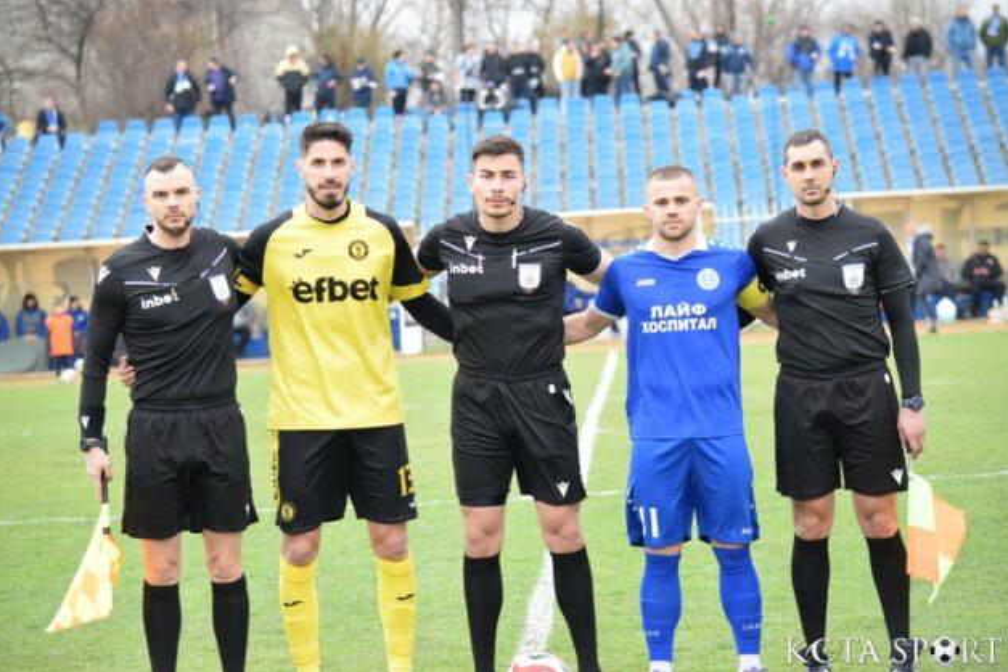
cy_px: 336
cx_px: 503
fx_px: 5068
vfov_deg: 7.6
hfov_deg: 11.4
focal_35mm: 181
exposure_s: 1/800
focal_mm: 120
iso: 1600
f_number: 4.8
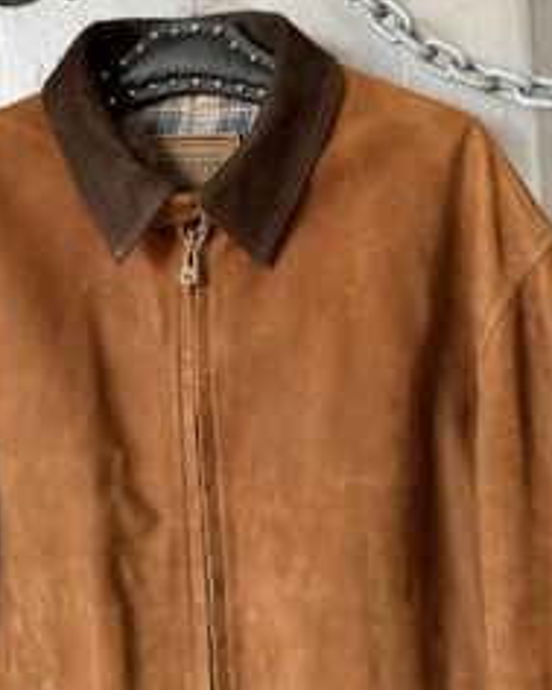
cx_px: 218
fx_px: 714
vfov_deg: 50.2
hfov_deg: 42.0
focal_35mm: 35
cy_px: 206
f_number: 1.78
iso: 800
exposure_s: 1/42
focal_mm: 6.76
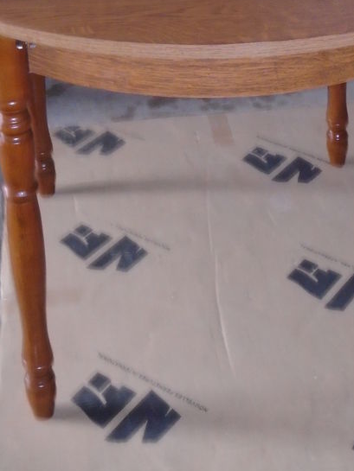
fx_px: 900
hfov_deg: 22.2
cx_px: 214
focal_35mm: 66
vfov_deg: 28.7
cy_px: 92
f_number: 3.8
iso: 400
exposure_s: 1/40
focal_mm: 6.4
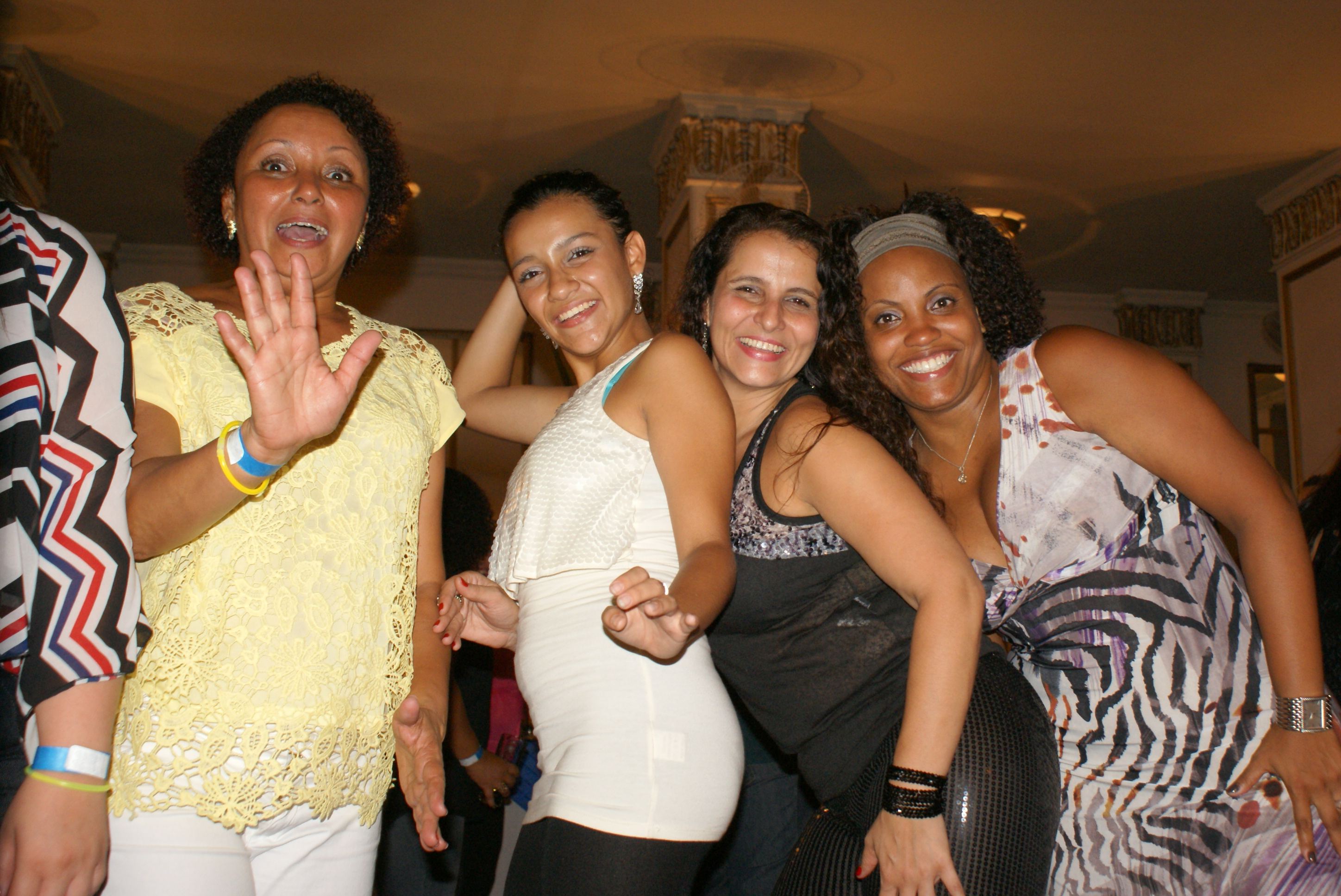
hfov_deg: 49.5
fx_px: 1454
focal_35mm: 39
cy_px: 448
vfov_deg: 34.3
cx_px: 670
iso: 800
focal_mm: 26
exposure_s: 1/60
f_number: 5.6
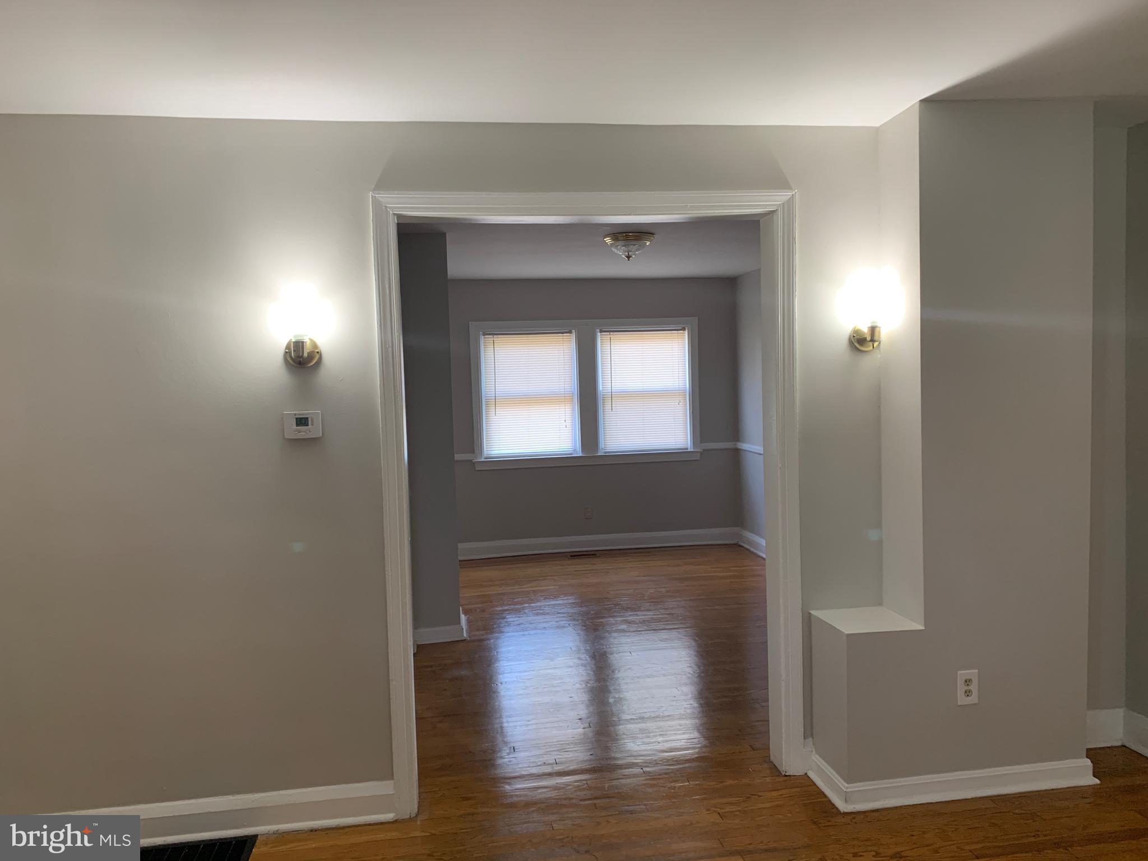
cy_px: 430
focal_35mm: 26
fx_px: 862
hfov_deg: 67.3
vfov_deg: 53.1
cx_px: 574
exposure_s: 1/60
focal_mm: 4.25
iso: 125
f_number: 1.8
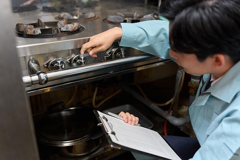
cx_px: 120
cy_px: 80
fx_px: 233
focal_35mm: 35
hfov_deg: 54.4
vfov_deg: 37.9
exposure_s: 1/50
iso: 2000
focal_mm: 35
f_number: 2.8
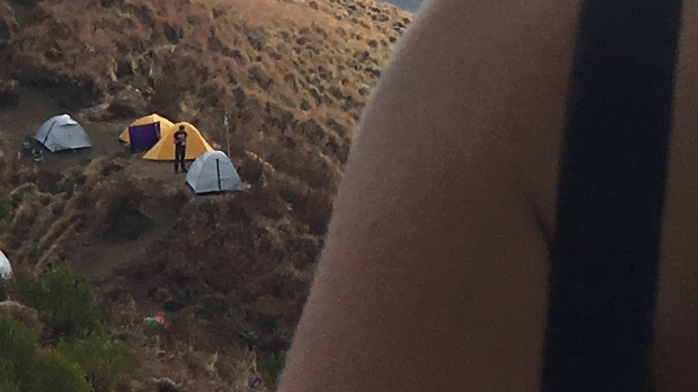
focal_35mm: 165
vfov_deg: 7.4
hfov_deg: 12.6
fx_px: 3053
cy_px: 148
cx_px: -233
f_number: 2.2
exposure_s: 1/2849
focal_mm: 4.15
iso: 25
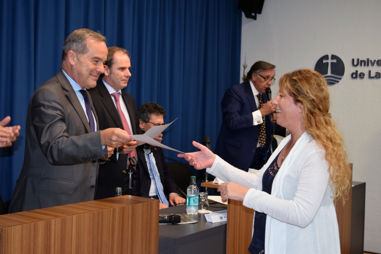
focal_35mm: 51
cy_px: 127
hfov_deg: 38.9
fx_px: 540
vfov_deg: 26.5
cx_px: 190
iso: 800
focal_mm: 34
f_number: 5.6
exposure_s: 1/125
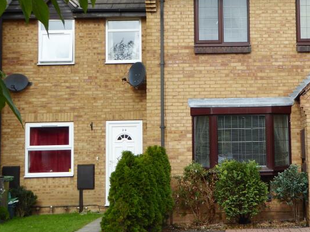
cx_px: 246
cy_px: 79
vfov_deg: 18.2
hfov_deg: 23.8
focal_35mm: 81
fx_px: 725
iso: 100
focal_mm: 7.2
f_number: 3.8
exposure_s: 1/320
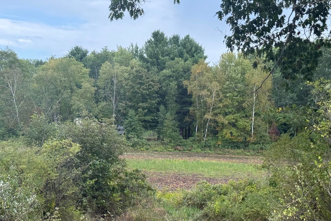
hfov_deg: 32.4
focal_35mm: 62
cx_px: 173
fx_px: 570
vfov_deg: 21.9
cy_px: 139
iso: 80
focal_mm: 6.76
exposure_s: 1/819
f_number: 1.78
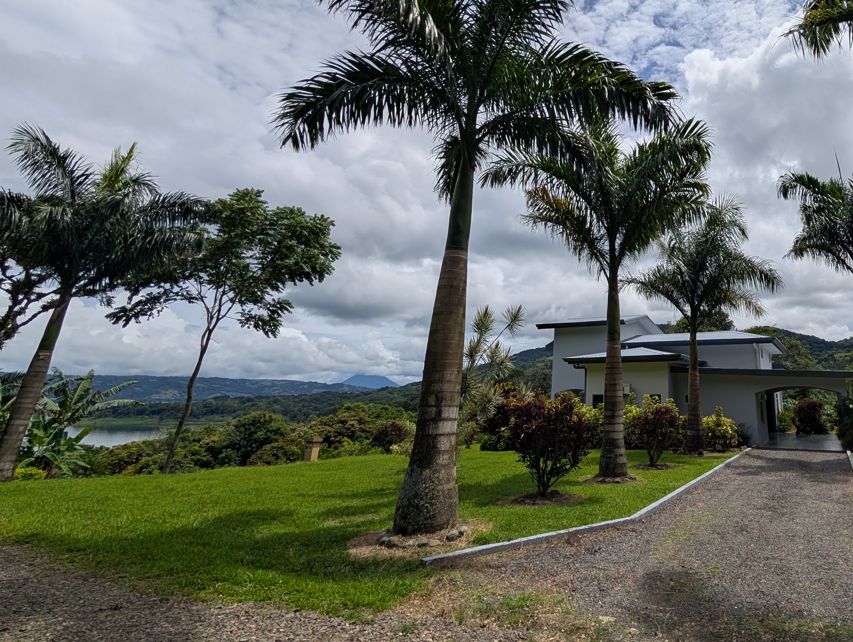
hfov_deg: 81.1
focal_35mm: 18
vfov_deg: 70.5
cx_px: 636
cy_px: 238
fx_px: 444
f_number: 1.7
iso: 54
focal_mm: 2.02
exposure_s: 1/8333
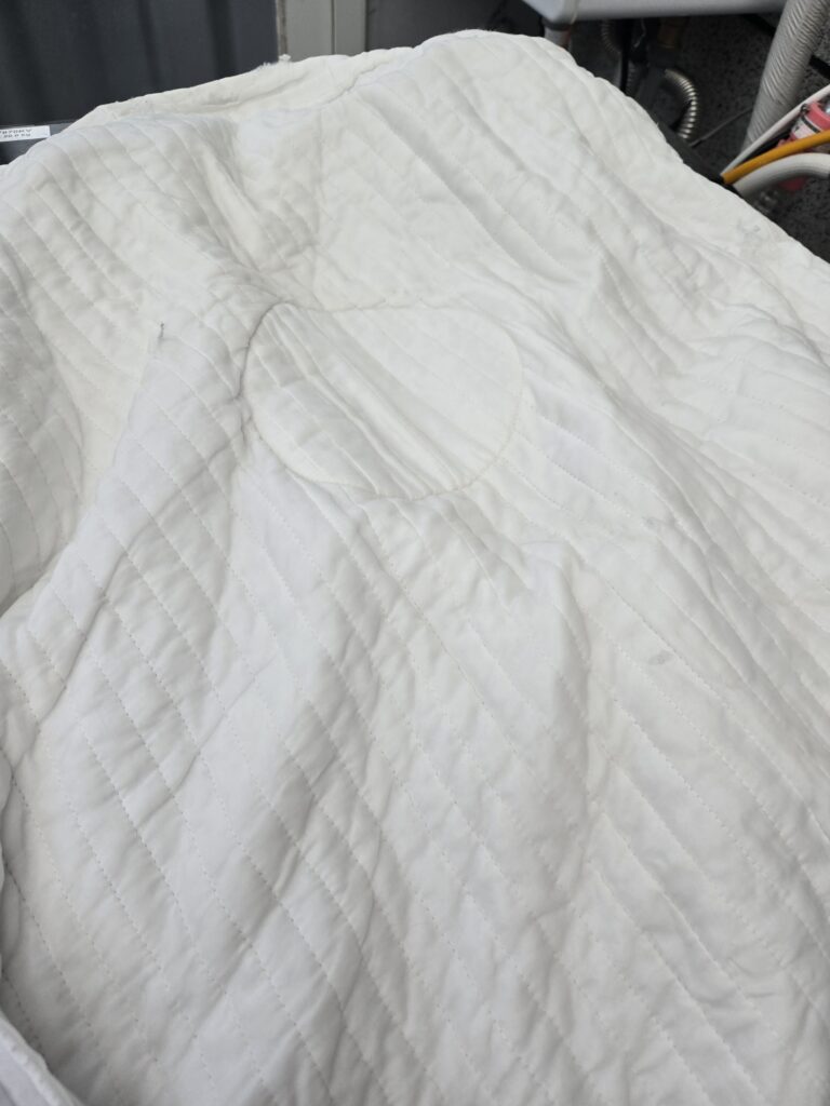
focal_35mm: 23
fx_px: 735
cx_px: 415
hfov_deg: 58.9
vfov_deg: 73.9
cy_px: 553
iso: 80
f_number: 1.8
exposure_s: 1/508
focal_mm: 5.4
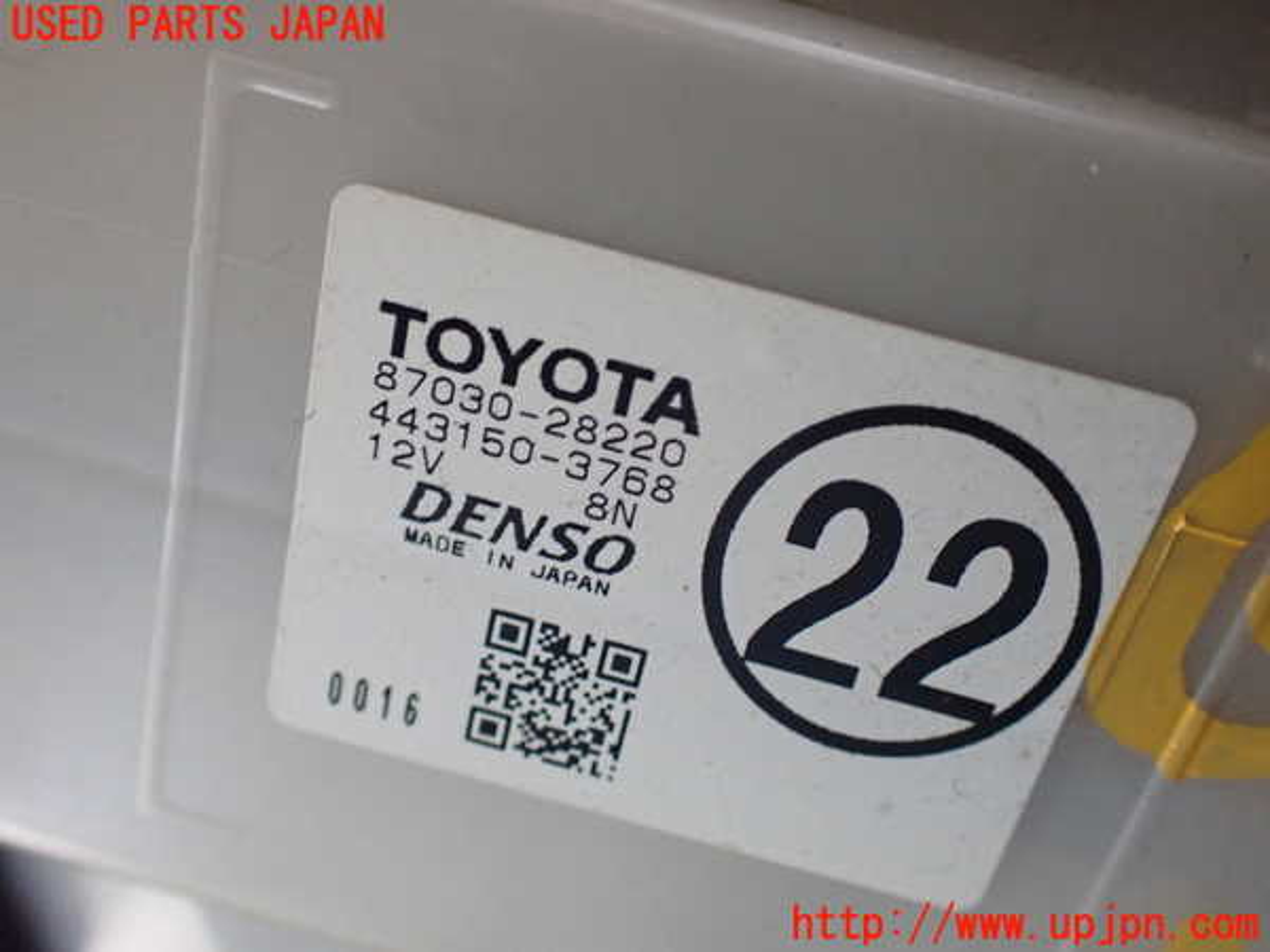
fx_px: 1101
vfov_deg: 46.8
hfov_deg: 60.0
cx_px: 635
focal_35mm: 30
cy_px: 476
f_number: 2.3
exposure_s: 1/40
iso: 800
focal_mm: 5.4
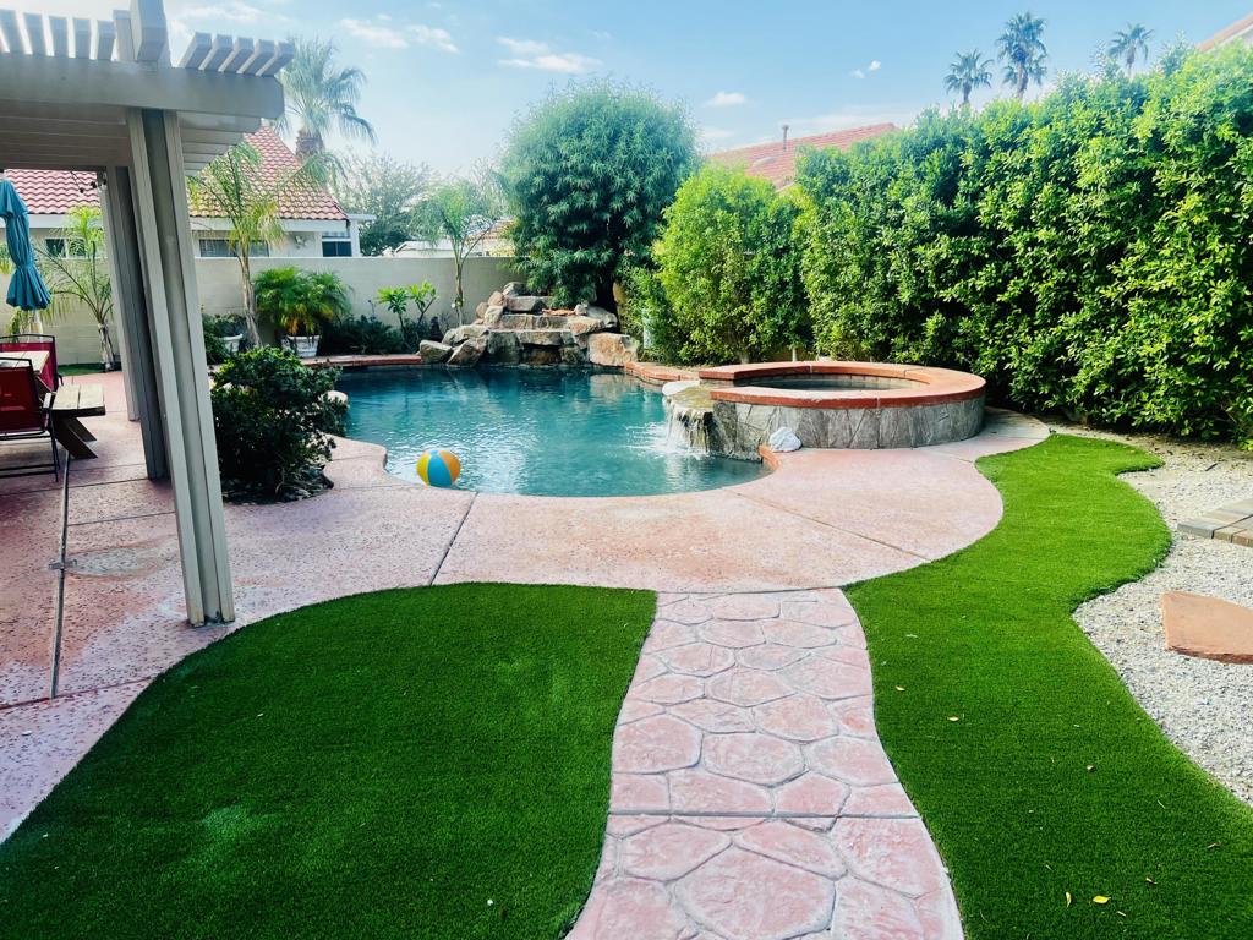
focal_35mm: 26
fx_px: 941
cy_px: 470
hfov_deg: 67.3
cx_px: 626
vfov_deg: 53.1
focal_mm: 5.7
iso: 50
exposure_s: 1/581
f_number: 1.5
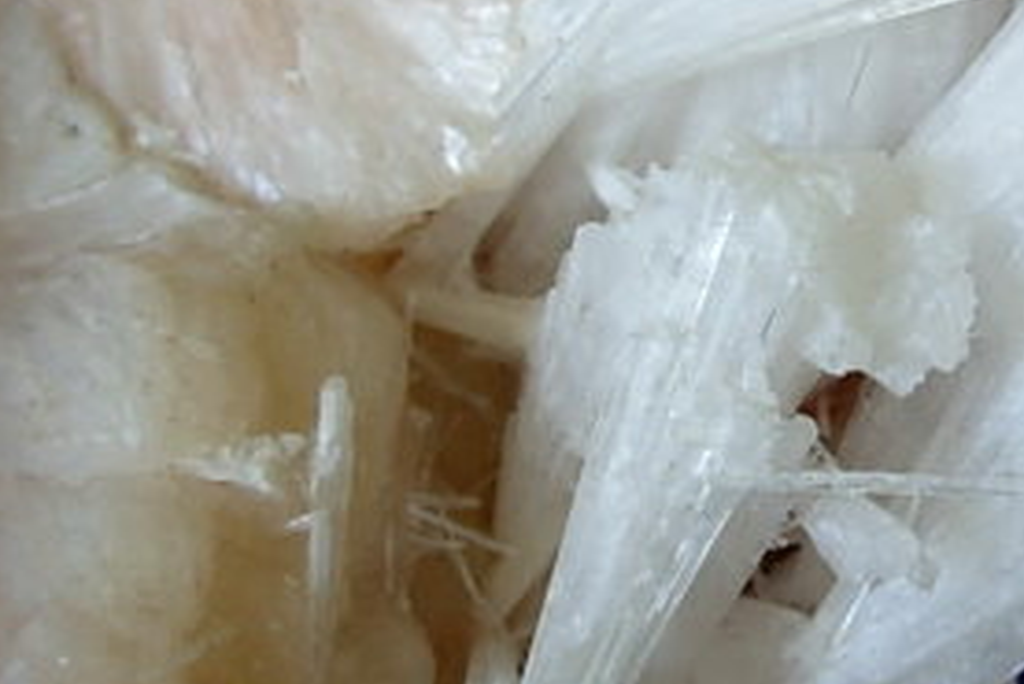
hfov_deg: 22.5
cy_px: 222
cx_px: 847
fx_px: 2533
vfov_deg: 15.3
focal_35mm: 89
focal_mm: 6.3
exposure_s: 1/34.9
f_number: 2.9
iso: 50
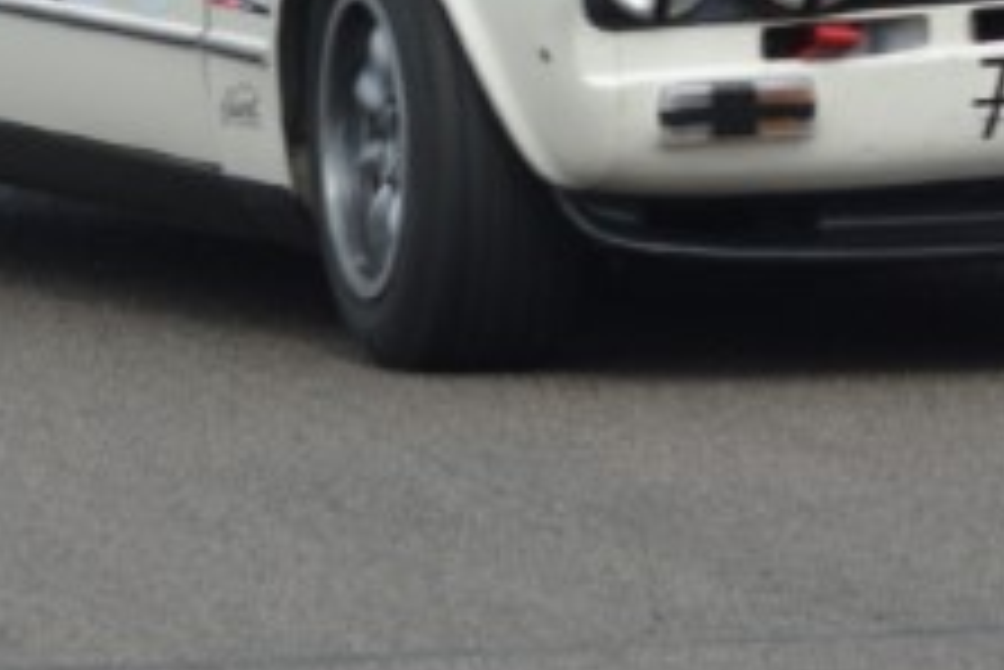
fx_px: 19674
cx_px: 446
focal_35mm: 705
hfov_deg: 2.9
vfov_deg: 2.0
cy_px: -344
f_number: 10
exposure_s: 1/500
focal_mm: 150
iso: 400
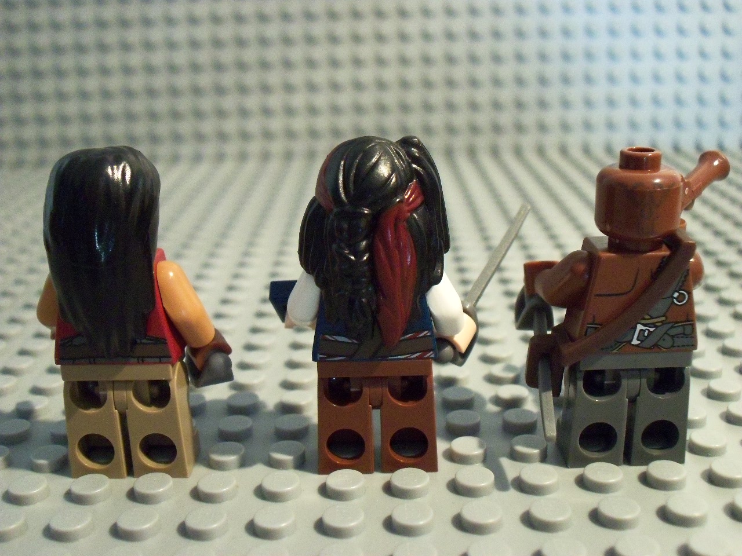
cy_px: 278
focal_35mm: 42
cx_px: 371
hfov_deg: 44.8
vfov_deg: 34.3
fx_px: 900
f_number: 3.2
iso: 400
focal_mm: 7.1
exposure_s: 1/30
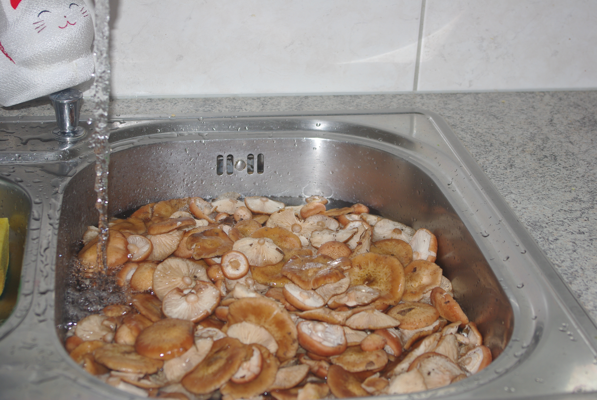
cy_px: 200
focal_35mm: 64
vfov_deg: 21.3
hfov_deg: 31.4
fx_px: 1063
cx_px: 298
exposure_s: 1/60
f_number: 4.5
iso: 100
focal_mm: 42.5
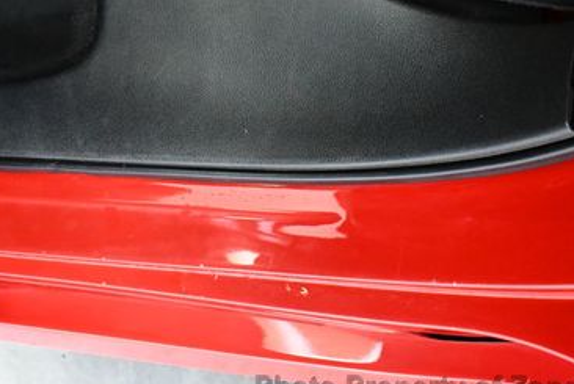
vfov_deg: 21.4
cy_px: 83
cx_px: 237
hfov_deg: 31.8
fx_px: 1006
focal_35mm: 63
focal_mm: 18
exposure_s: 1/60
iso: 4000
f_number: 3.5
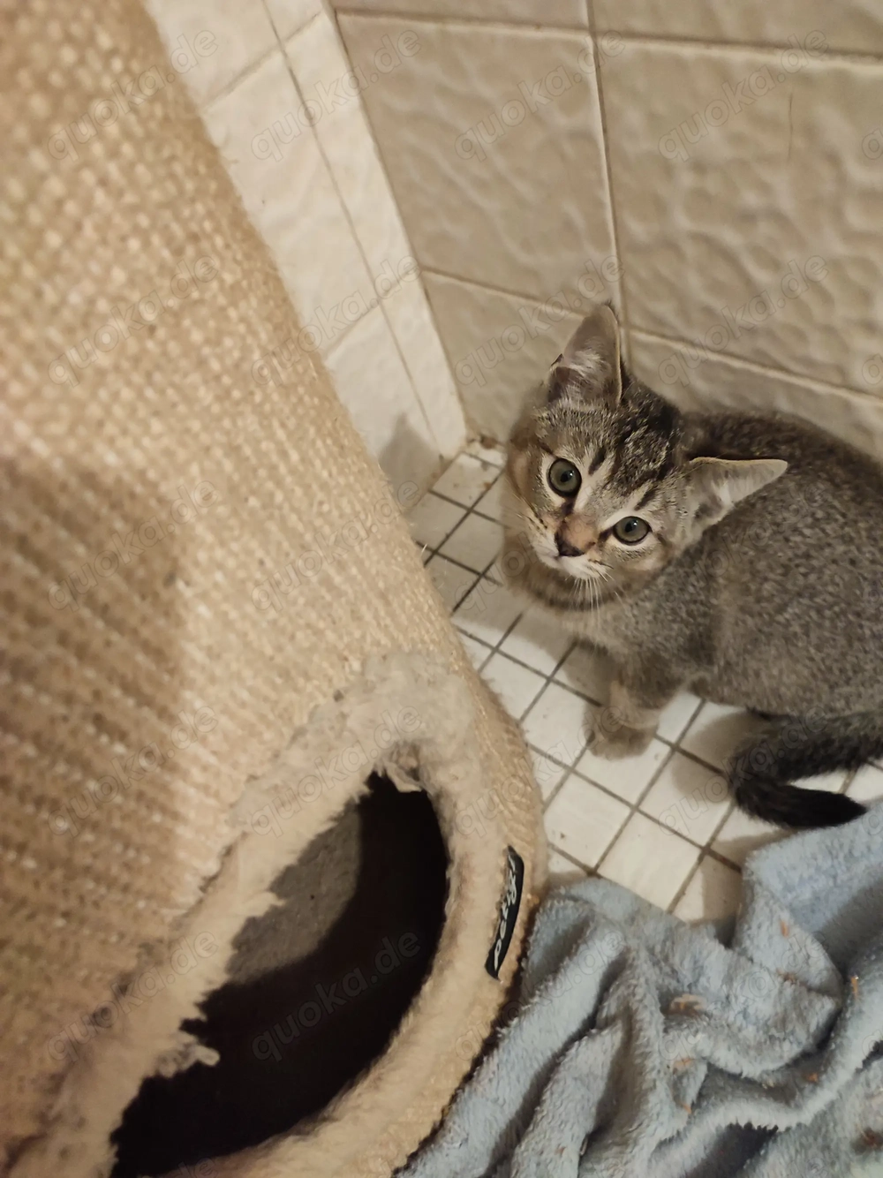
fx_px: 851
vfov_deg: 69.4
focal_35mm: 25
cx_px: 442
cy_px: 589
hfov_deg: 54.9
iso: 1441
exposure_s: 1/20
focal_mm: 6.04
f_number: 1.9
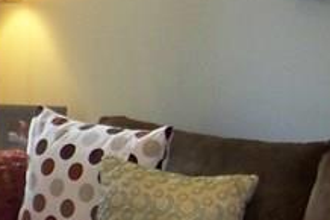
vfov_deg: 7.8
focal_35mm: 176
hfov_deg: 11.4
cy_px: 123
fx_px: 1612
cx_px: -92
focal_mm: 5.85
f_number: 2.8
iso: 200
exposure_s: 1/30
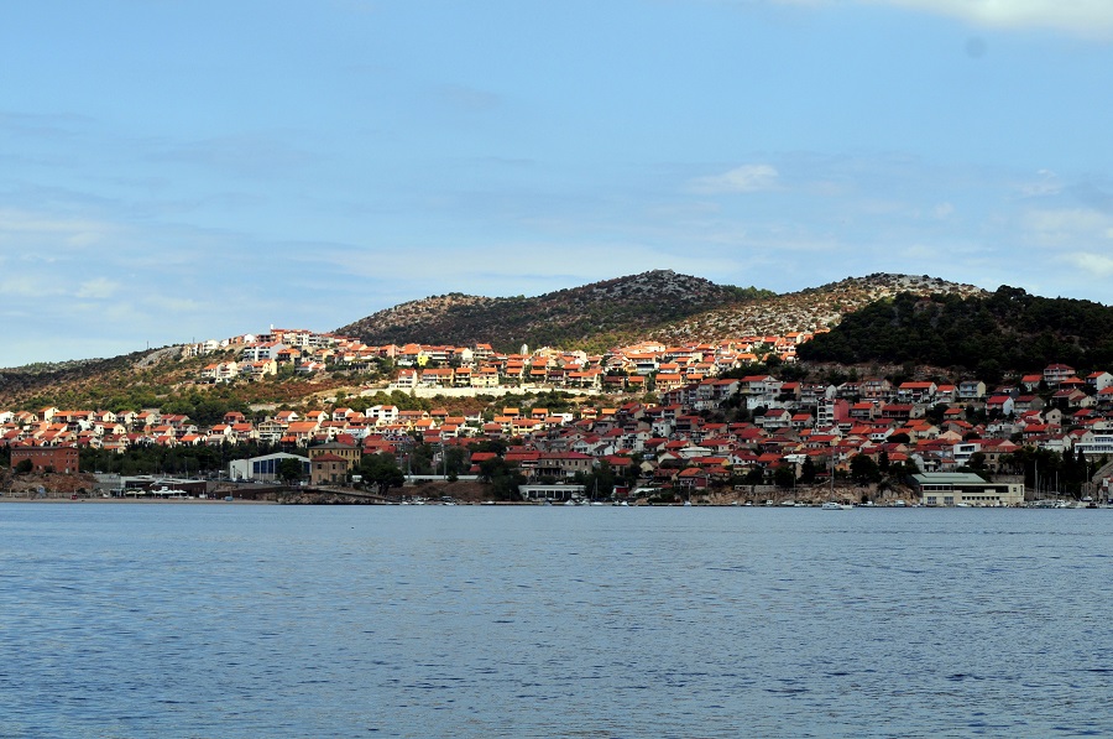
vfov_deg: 13.0
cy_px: 370
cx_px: 556
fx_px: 3241
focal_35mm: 105
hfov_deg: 19.5
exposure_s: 1/1250
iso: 200
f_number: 5.6
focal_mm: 70
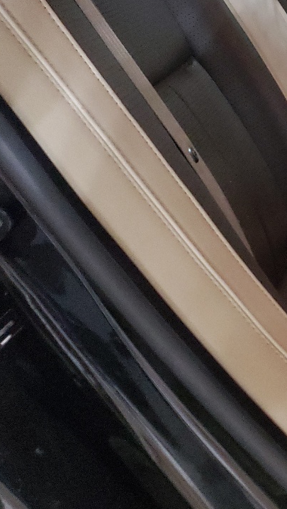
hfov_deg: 16.8
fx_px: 851
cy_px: 96
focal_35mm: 63
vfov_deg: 32.3
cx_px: 466
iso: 470
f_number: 1.5
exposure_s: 1/24
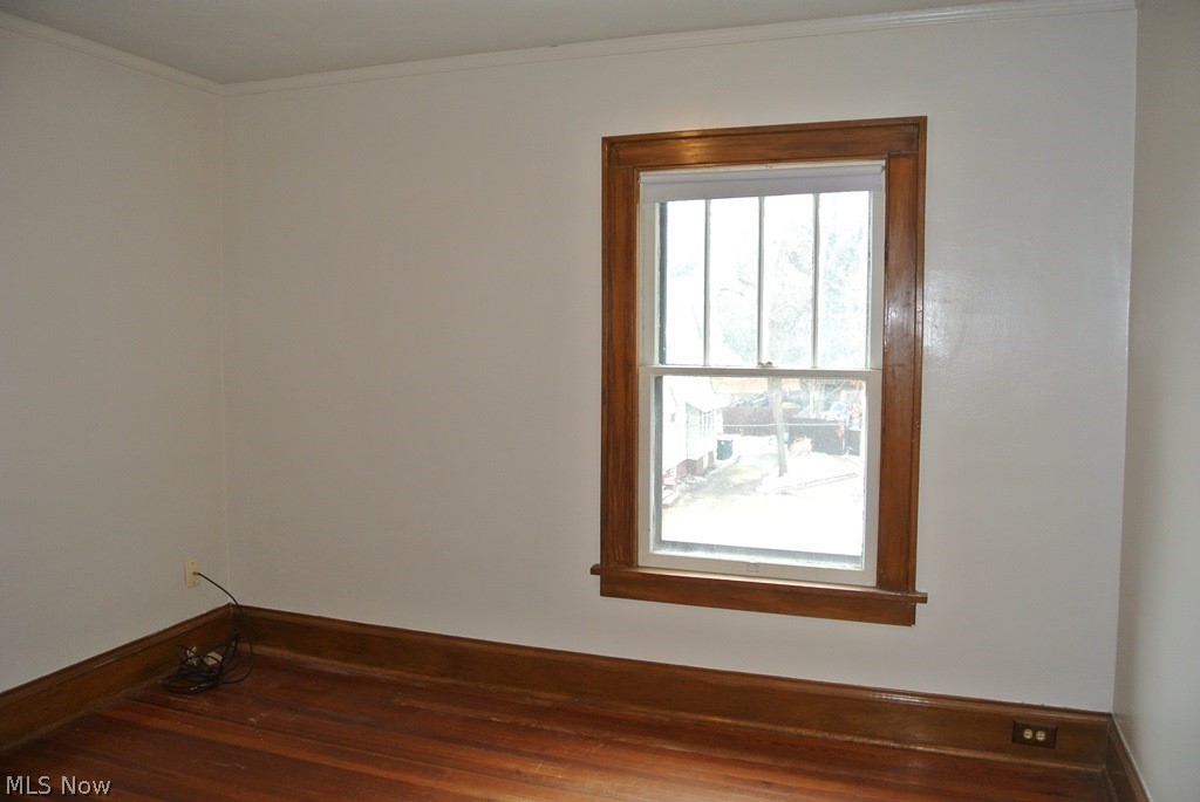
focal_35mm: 27
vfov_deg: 48.0
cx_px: 600
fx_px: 901
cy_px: 401
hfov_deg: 67.3
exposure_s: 1/60
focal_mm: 10
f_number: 3.5
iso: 450
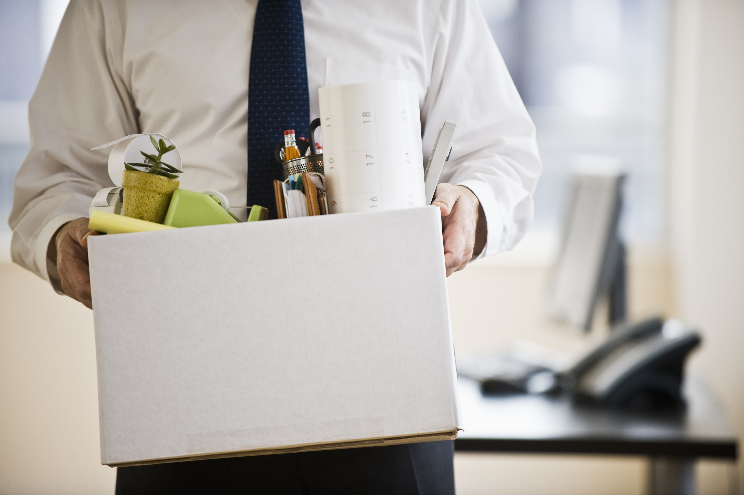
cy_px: 248
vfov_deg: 6.9
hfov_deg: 10.3
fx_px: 4130
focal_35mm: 200
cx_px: 372
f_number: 2.8
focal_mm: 200
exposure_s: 1/1000
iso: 400
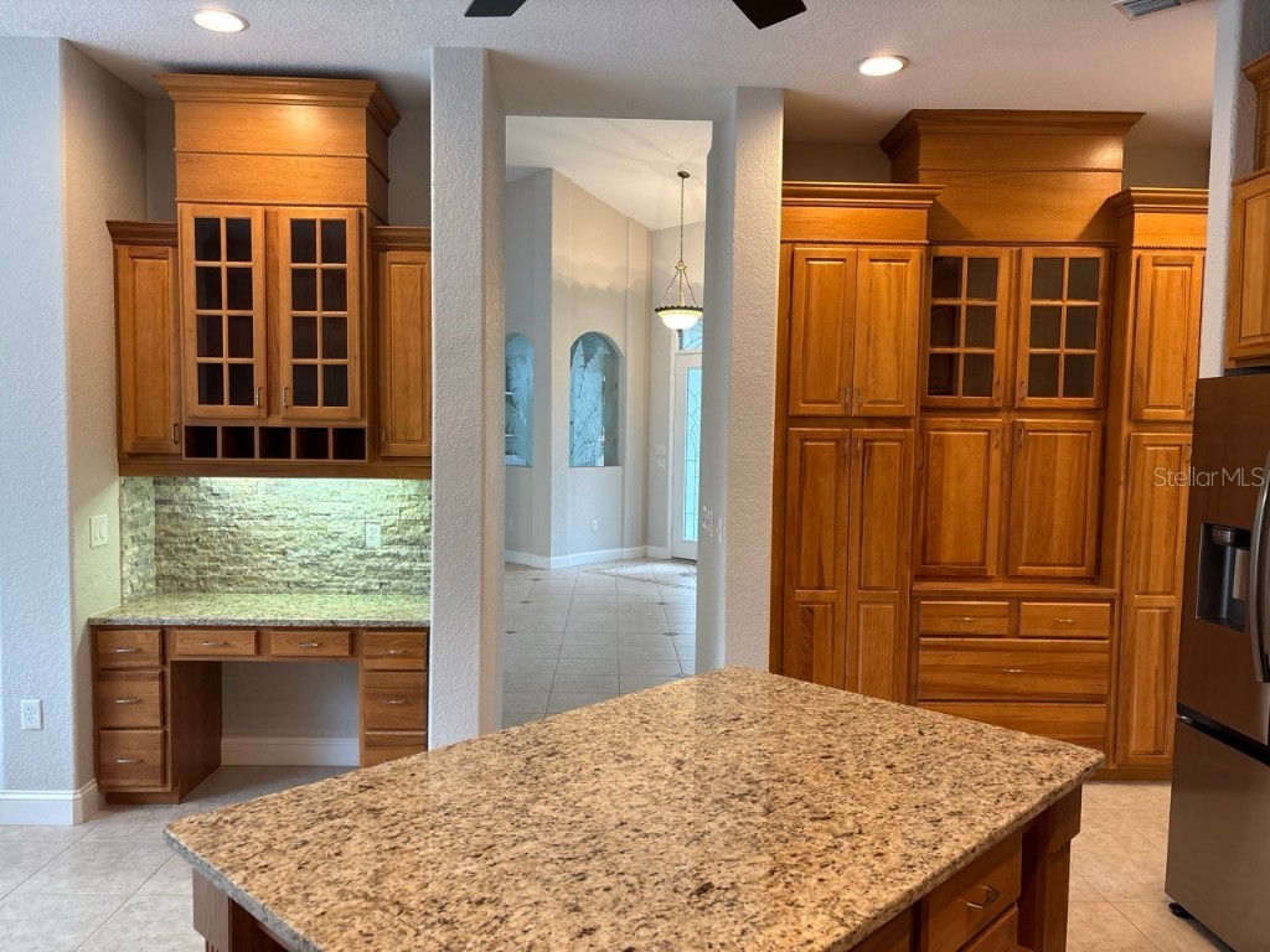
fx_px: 954
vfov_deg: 53.1
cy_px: 476
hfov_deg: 67.3
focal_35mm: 26
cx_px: 635
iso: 125
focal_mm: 5.96
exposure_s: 1/60
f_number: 1.6
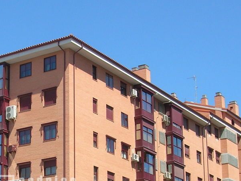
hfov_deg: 19.7
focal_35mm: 98
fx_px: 682
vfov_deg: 14.8
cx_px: 35
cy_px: 186
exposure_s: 1/215
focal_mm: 7.7
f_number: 5.4
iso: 50
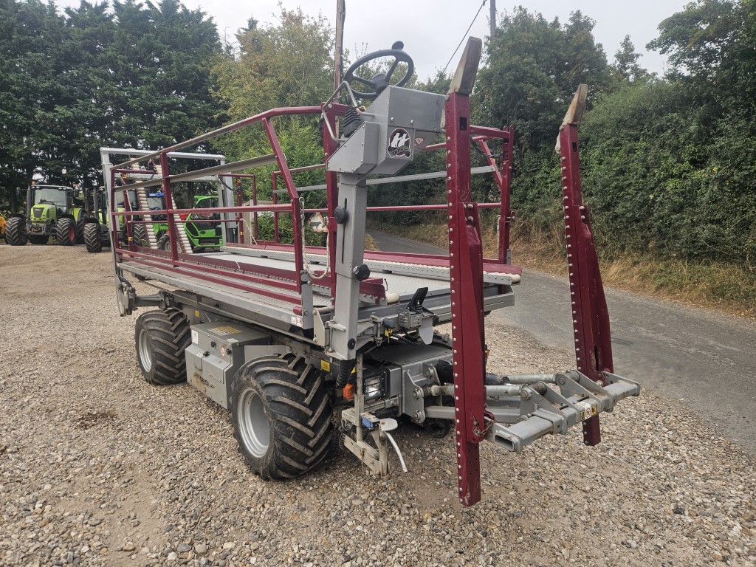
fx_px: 502
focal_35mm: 23
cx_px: 378
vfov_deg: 58.9
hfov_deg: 73.9
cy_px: 284
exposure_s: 1/180
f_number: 1.8
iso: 50
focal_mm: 5.4
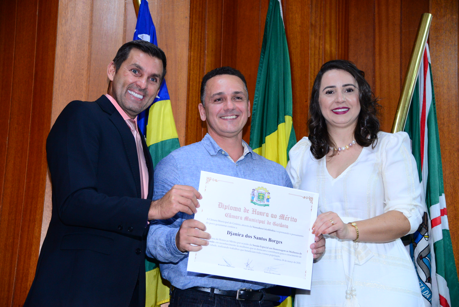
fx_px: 829
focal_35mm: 65
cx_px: 230
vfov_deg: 20.9
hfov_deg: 30.9
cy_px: 154
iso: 2500
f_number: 4
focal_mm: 65
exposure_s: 1/125
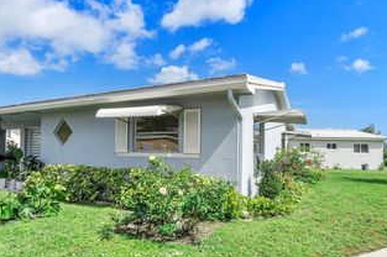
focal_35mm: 24
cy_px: 151
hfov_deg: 73.8
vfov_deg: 52.7
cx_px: 185
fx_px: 258
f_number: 11
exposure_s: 1/200
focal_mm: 10
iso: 100
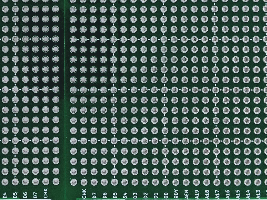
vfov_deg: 16.8
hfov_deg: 22.3
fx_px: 671
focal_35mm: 87
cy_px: 33
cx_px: 68
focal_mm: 4.44
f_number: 1.8
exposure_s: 1/50
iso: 405
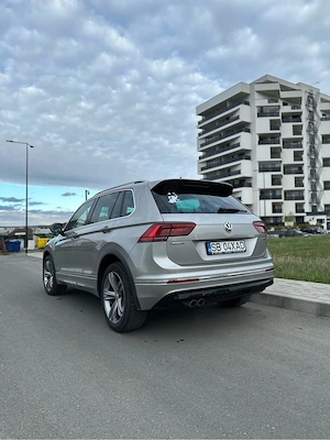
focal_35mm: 24
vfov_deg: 71.6
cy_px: 220
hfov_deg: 56.8
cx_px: 165
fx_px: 305
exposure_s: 1/1304
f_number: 1.78
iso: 80
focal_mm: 6.86
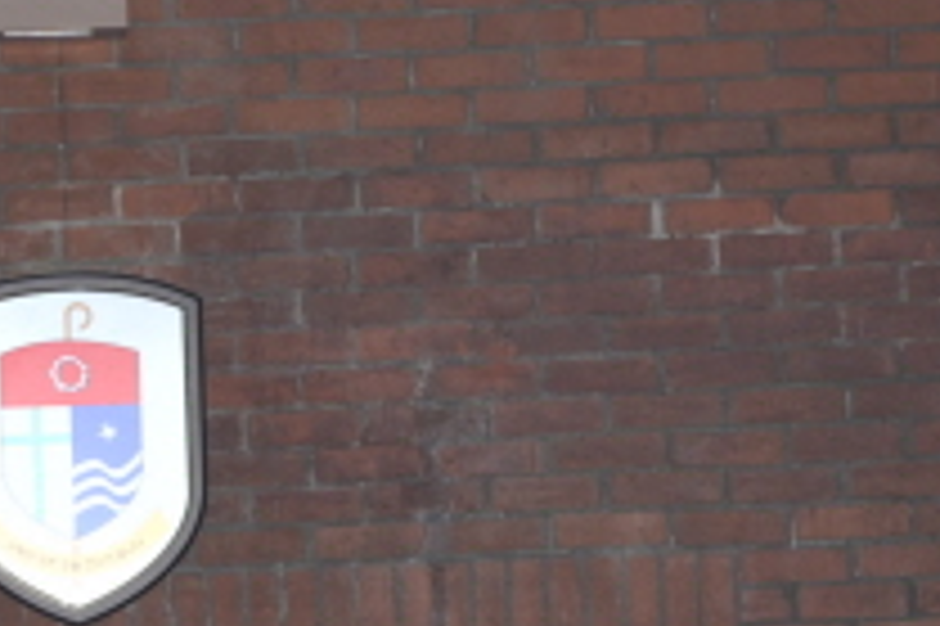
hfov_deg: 8.5
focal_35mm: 241
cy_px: 1047
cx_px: 72
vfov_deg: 5.6
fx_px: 6288
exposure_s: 1/60
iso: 200
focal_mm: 70
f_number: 5.6
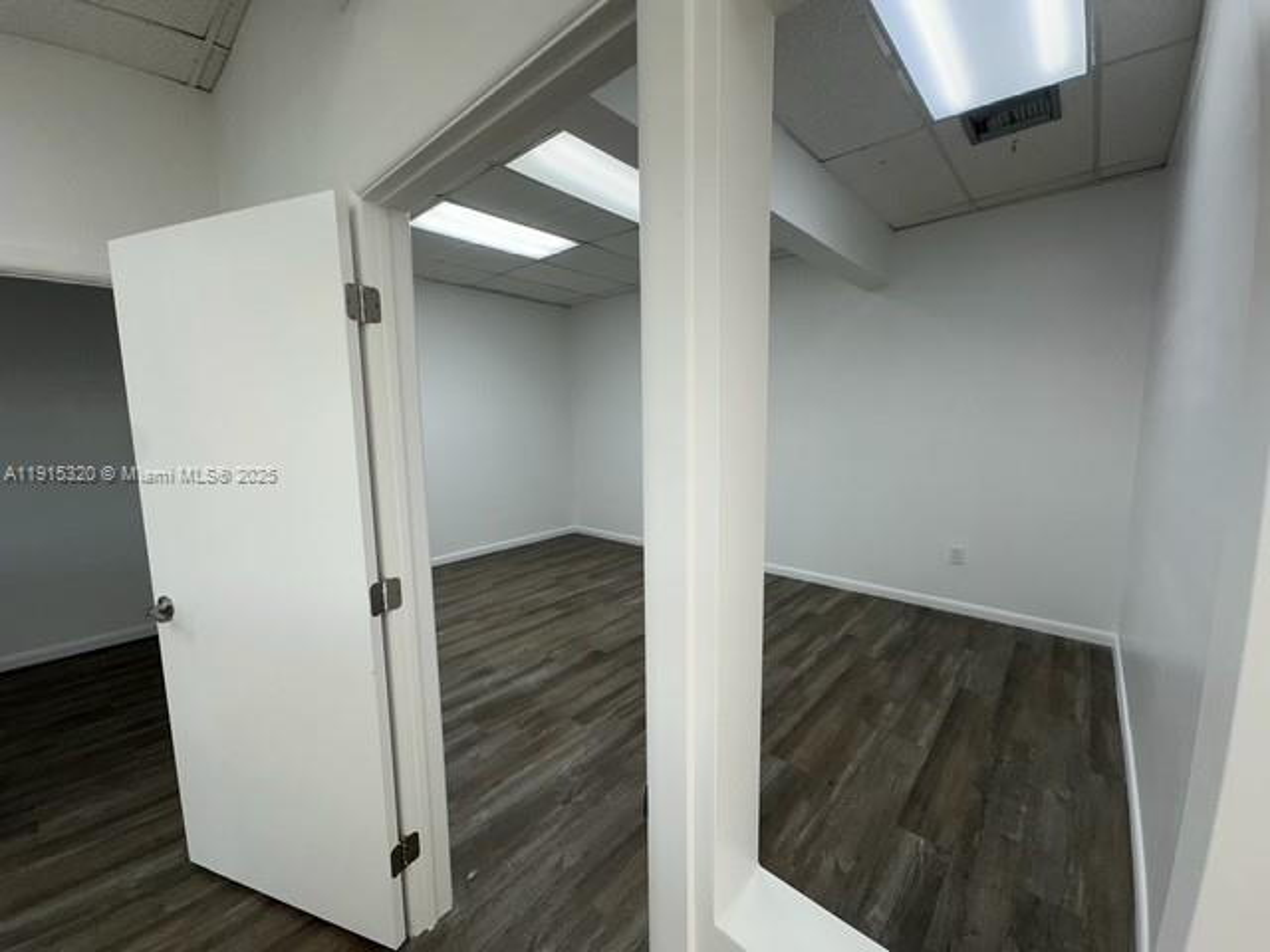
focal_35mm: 14
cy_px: 476
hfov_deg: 102.1
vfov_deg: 85.7
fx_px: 514
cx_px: 635
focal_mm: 2.22
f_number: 2.2
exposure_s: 1/120
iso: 64
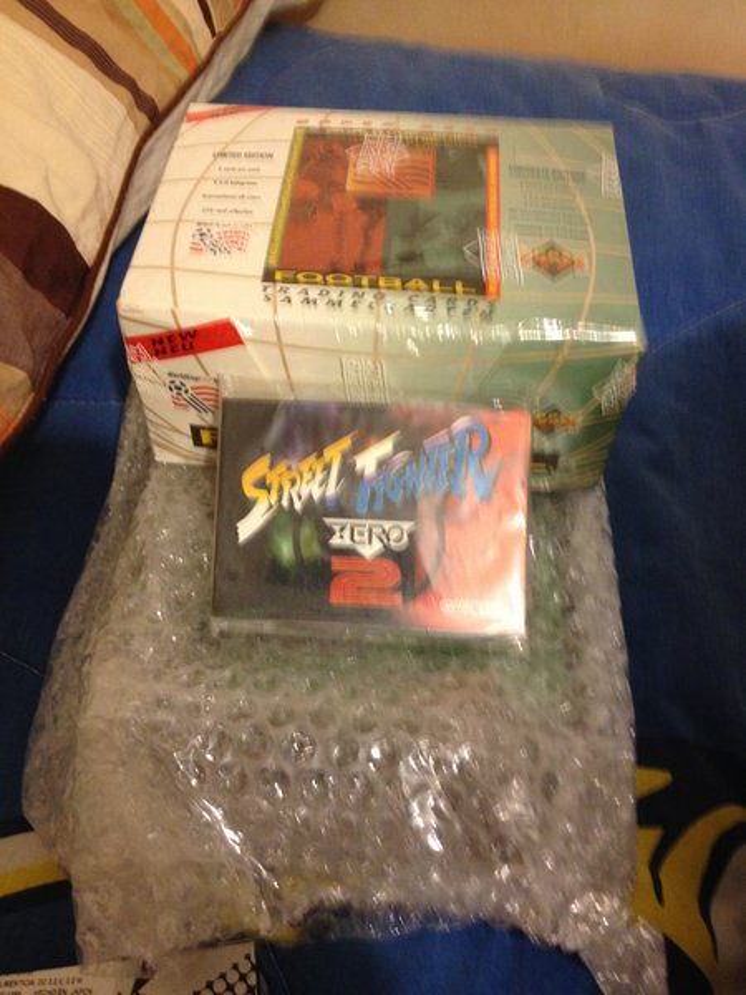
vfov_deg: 52.6
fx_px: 1006
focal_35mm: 35
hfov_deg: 40.7
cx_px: 373
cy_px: 498
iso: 250
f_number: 2.4
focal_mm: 4.28
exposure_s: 1/20
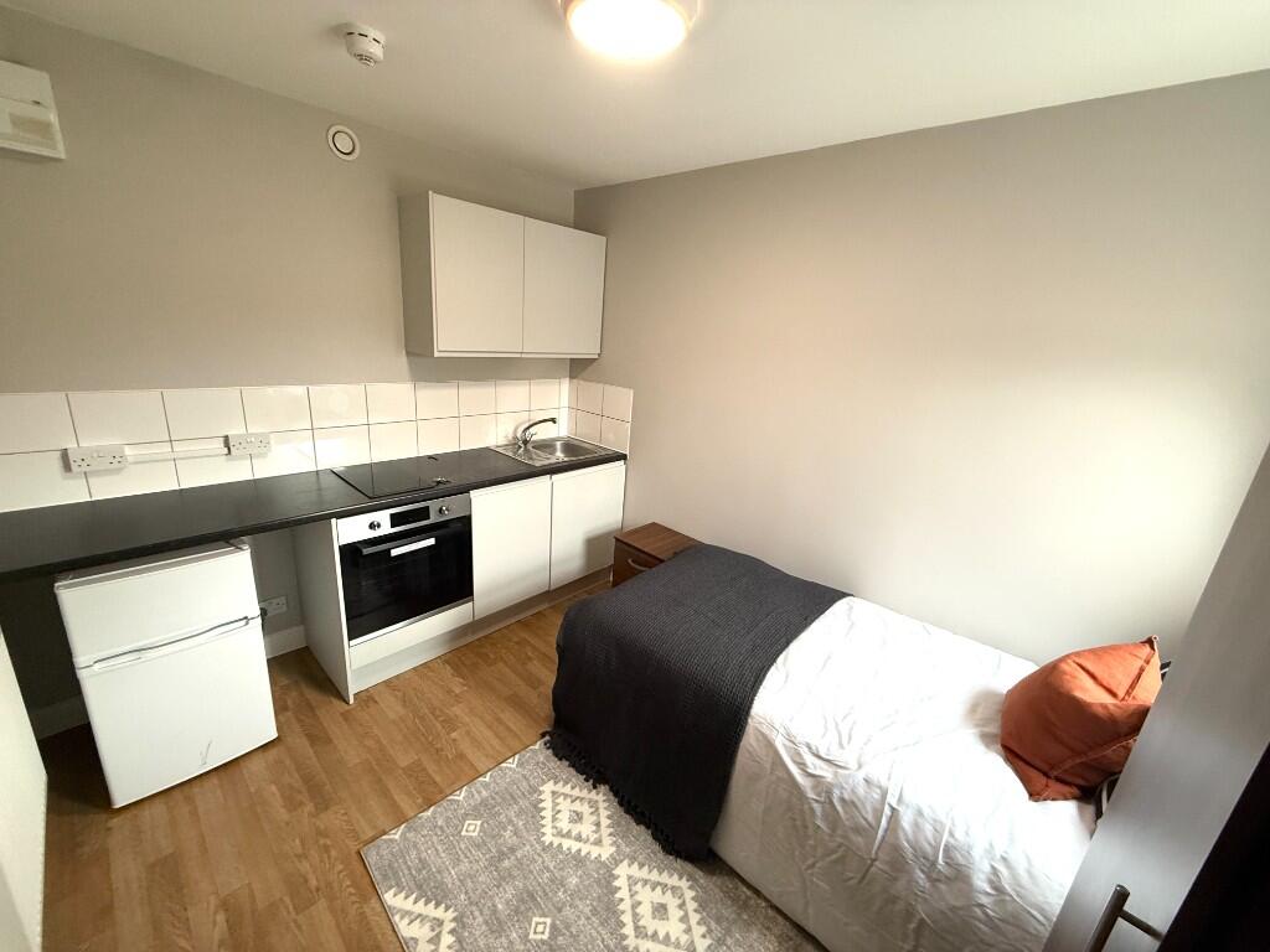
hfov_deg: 102.1
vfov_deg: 85.7
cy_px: 476
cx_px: 635
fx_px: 514
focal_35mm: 14
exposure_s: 1/50
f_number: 2.2
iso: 250
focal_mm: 2.22
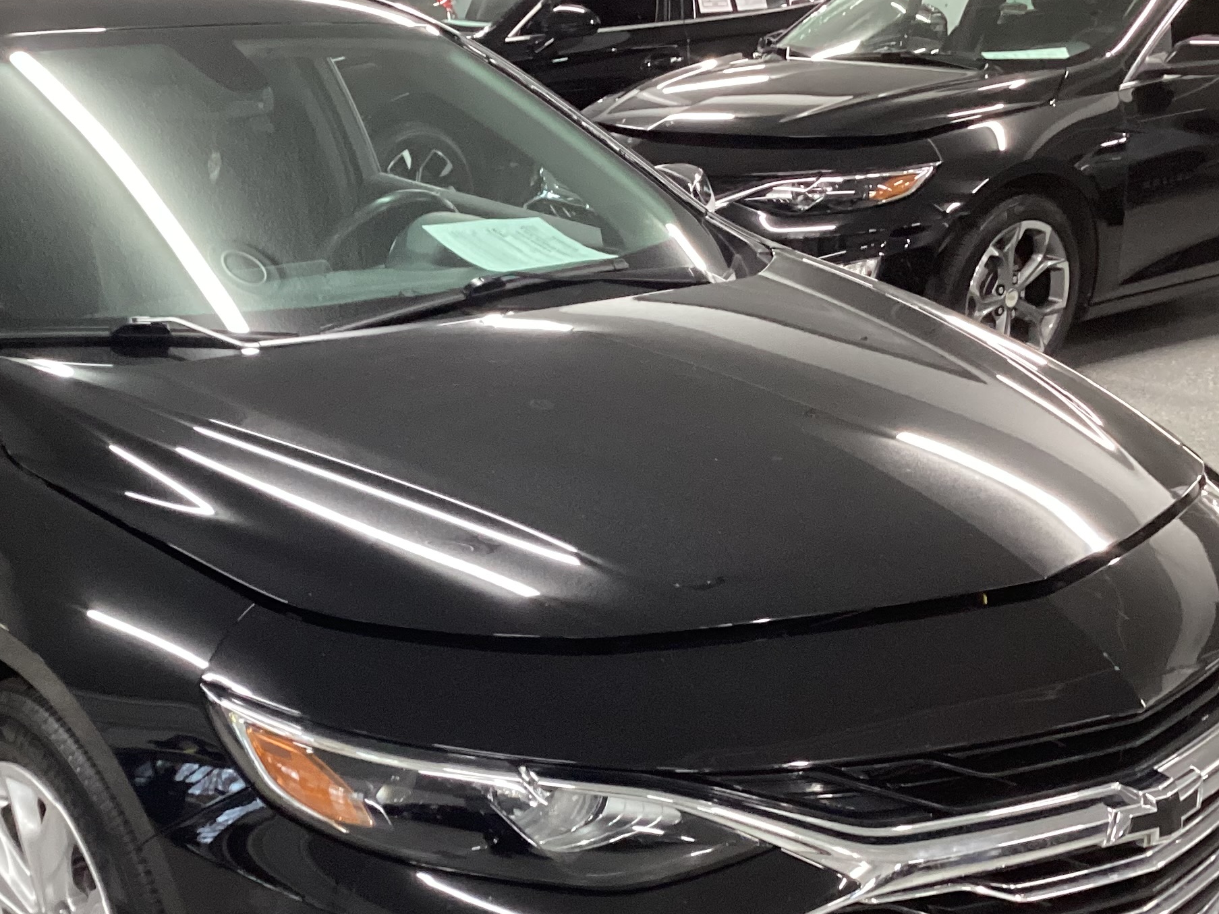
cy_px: 624
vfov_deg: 25.9
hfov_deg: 33.9
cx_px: 378
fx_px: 1972
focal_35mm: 56
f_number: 2.4
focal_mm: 3.3
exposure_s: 1/33
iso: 320
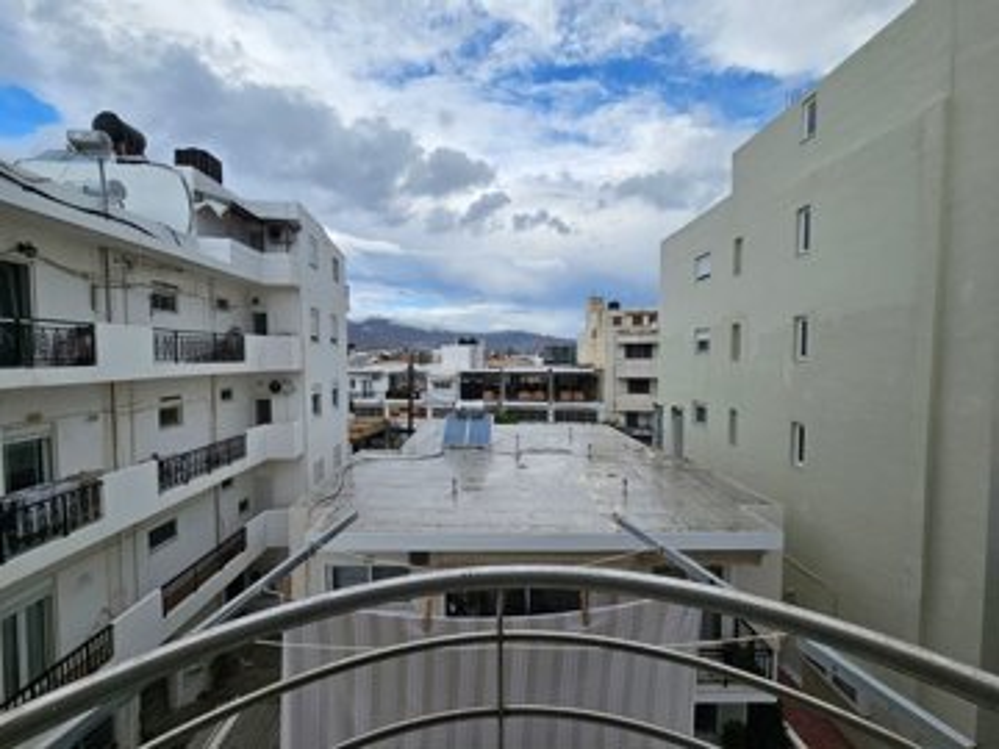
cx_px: 500
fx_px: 375
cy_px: 374
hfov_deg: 106.2
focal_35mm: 13
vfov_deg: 89.9
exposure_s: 1/1732
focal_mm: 2.2
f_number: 2.2
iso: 50
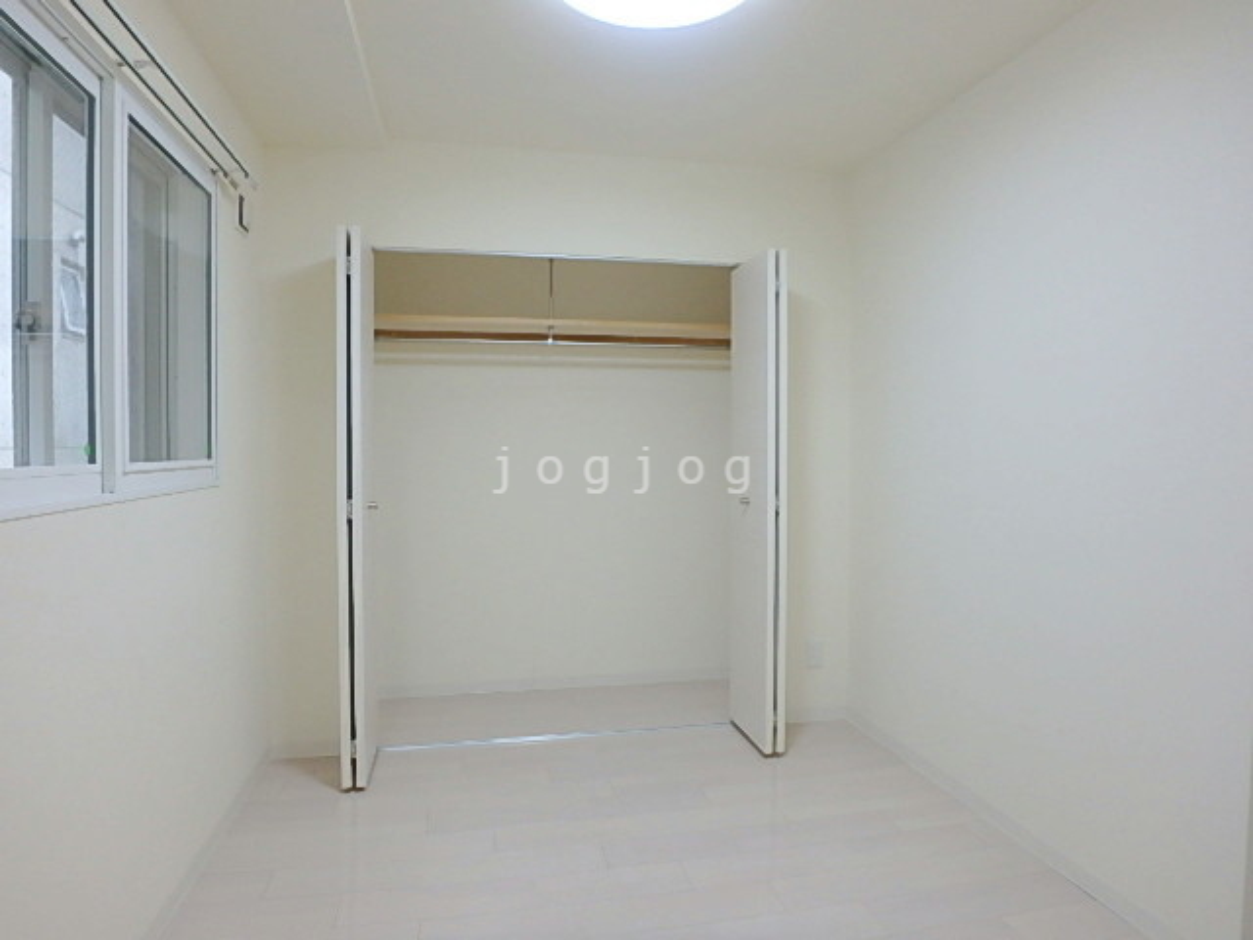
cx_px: 626
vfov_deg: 63.4
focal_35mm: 21
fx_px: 760
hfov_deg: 79.0
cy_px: 470
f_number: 3.5
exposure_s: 1/60
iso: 160
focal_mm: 3.7
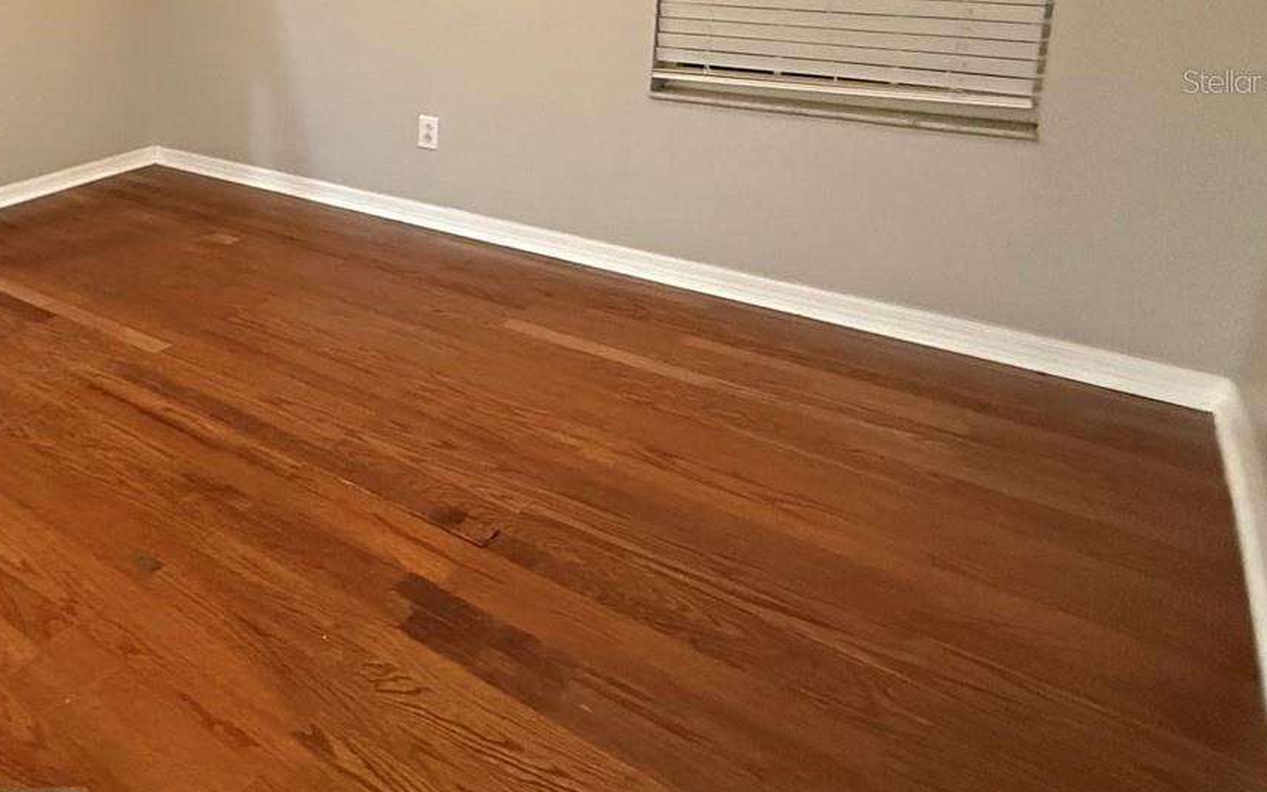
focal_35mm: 28
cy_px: 81
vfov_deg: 41.1
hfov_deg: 57.2
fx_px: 967
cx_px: 128
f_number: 2.2
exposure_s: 1/60
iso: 800
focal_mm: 2.22
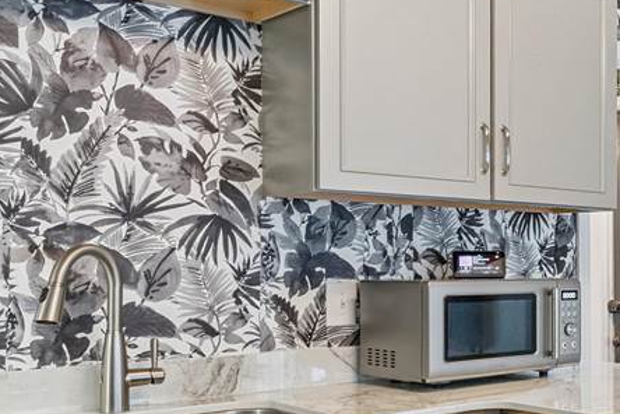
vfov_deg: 27.3
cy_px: 287
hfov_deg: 29.5
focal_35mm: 49
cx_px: 866
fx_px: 844
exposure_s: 1/5
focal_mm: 17
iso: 800
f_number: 9
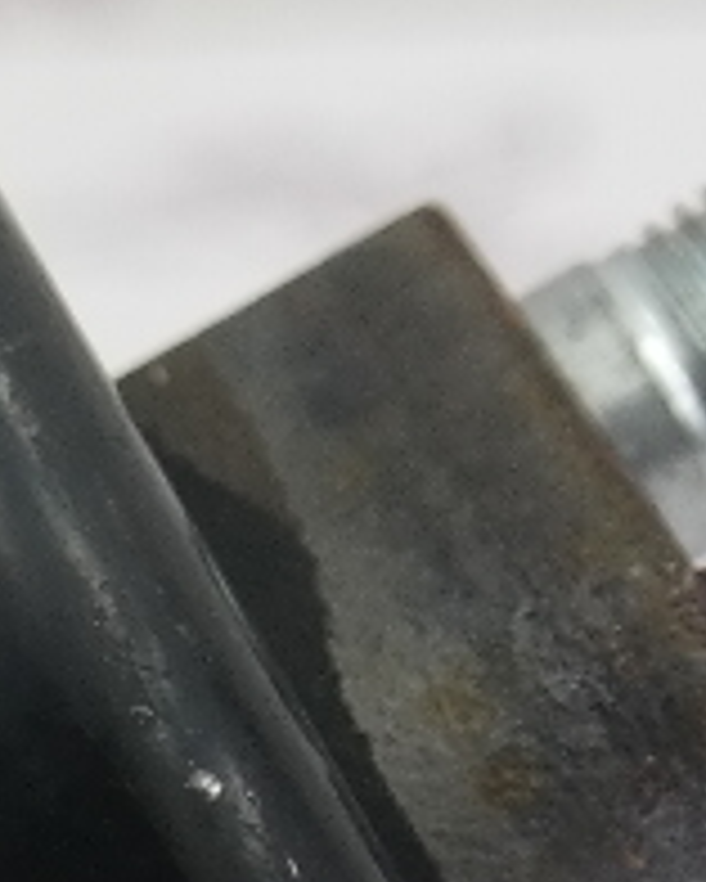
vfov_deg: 4.4
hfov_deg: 3.5
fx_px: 11457
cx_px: -688
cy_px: 1660
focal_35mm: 439
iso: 400
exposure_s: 1/60
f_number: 4.5
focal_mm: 35
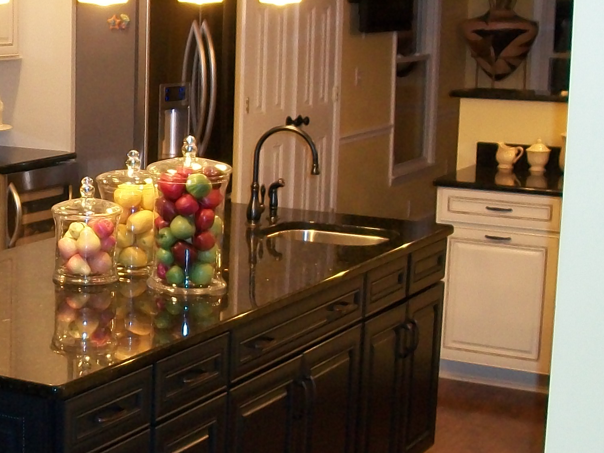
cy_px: 270
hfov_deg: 24.6
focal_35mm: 74
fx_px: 1291
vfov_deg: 19.9
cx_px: -52
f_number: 2.9
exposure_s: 1/30
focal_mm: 5.7
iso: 200
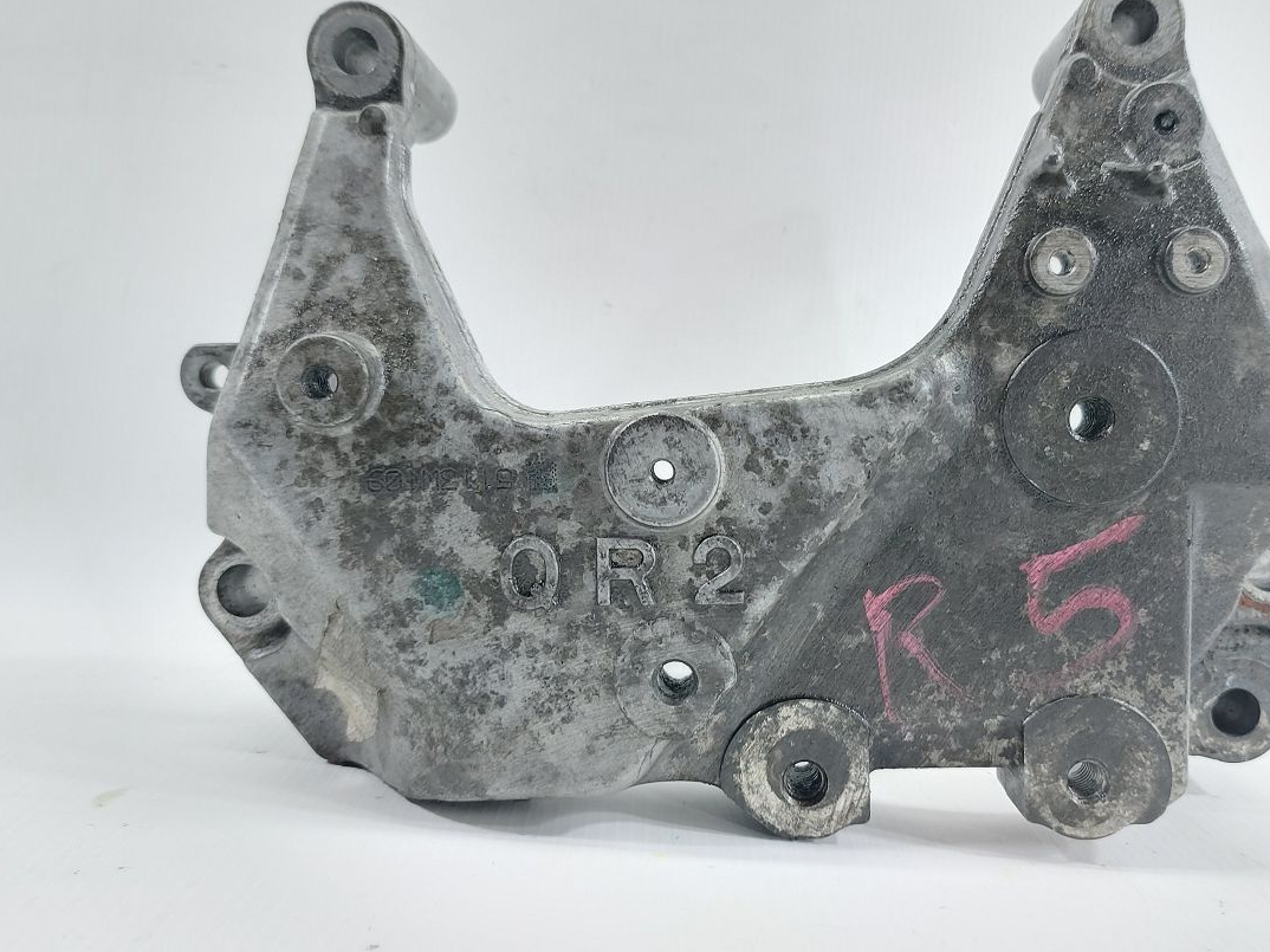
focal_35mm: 31
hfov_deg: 58.0
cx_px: 741
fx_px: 1137
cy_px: 469
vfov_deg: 45.4
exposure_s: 1/50
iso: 160
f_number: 1.8
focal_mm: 5.23
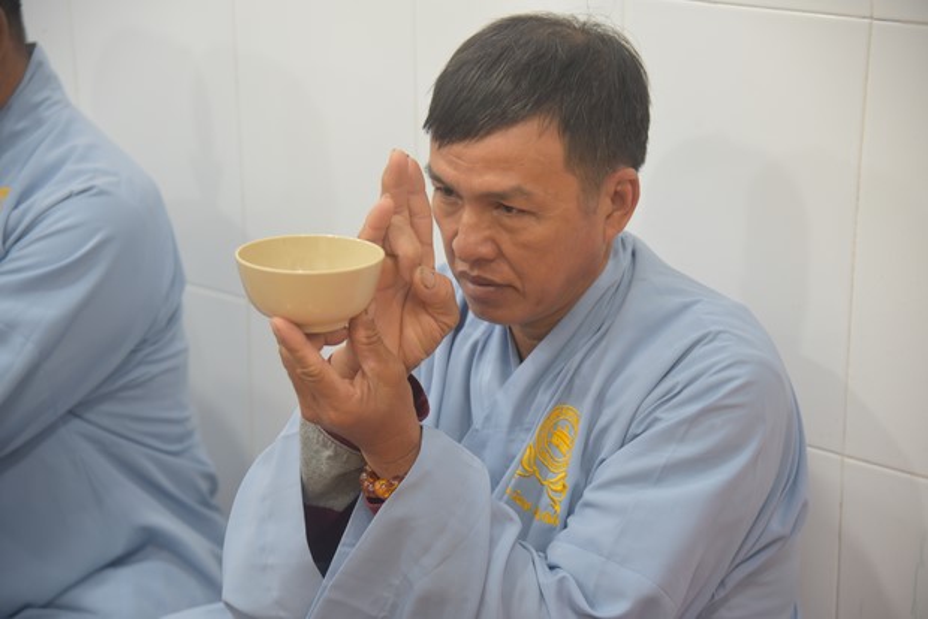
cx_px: 464
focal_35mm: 86
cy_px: 310
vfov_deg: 15.9
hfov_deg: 23.6
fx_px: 2218
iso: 1250
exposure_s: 1/60
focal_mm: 86
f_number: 4
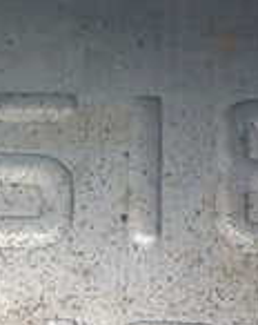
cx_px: 49
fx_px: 1697
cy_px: 249
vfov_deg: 10.9
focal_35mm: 177
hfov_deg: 8.7
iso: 200
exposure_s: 1/60
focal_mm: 7.84
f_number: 2.9
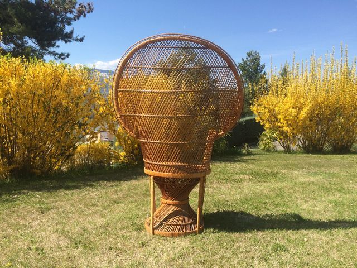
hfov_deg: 61.7
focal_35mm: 29
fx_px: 299
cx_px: 178
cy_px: 134
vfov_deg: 48.2
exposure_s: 1/1642
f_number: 2.2
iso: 32
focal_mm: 4.15
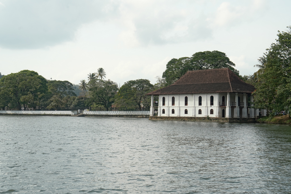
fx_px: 485
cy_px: 97
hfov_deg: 33.4
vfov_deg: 22.6
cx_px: 146
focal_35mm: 60
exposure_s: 1/500
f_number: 9
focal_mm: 60
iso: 400
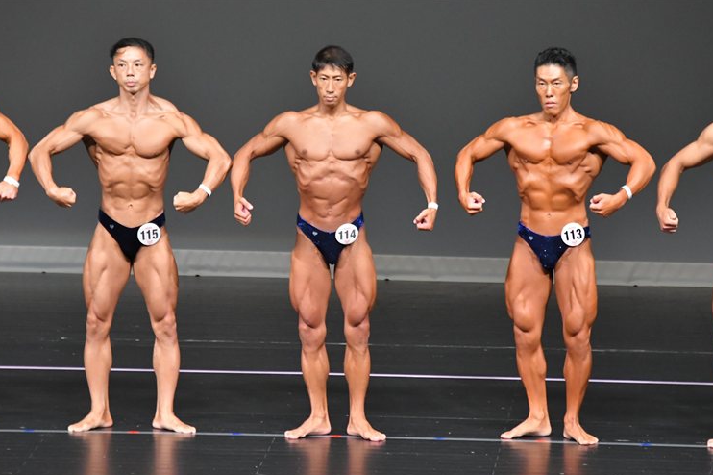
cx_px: 360
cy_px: 244
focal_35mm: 329
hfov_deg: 6.3
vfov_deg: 4.2
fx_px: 6513
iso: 5000
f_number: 5.6
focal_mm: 210
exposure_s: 1/400
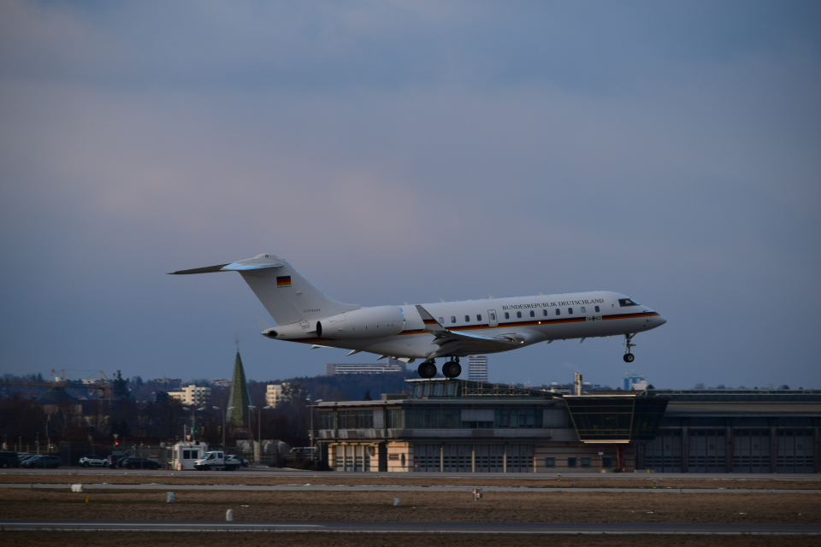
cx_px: 410
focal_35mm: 248
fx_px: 5644
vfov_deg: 5.6
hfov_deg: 8.3
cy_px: 274
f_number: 7.1
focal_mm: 165
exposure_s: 1/640
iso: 200
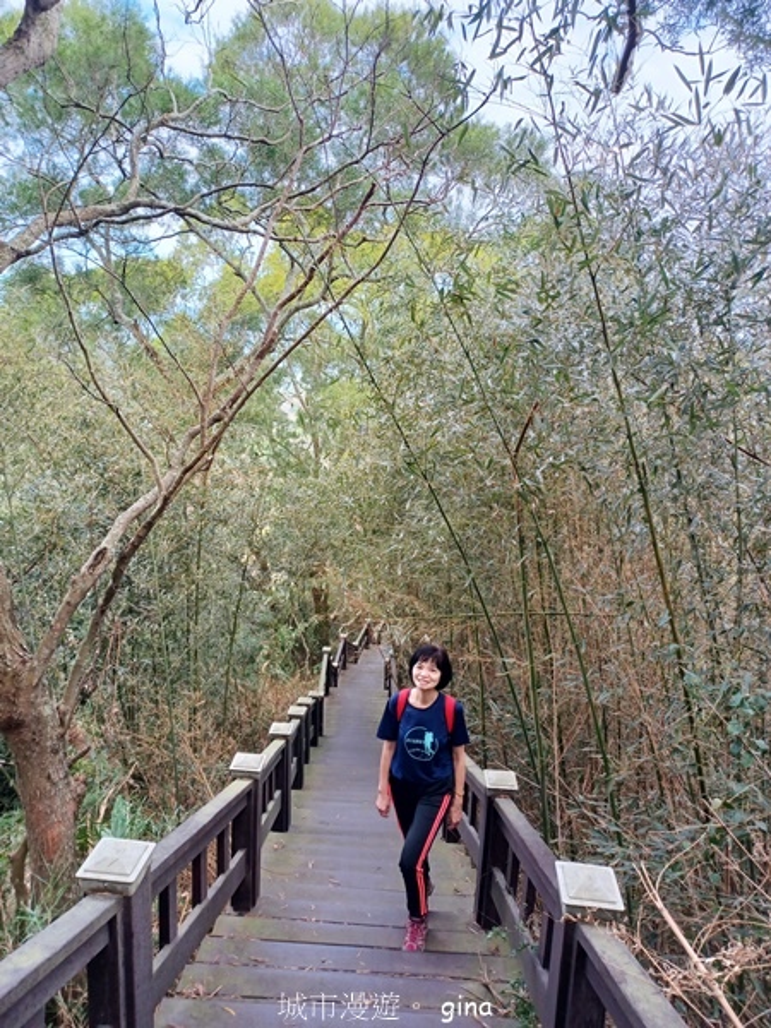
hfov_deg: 54.9
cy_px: 514
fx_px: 742
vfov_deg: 69.4
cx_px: 386
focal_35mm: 25
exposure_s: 1/120
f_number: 1.8
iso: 64
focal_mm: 4.6
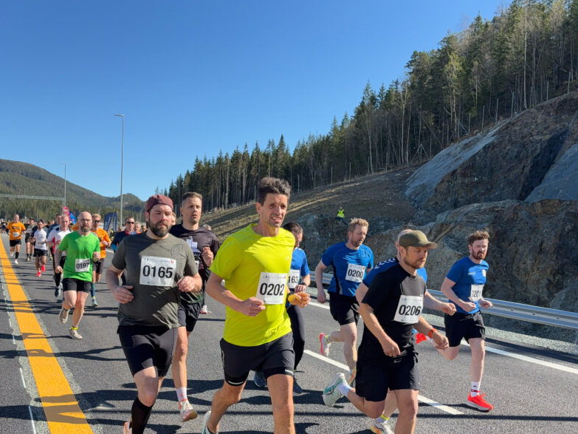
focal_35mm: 34
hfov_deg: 53.7
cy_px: 263
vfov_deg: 41.6
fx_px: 568
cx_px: 241
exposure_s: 1/2075
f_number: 1.6
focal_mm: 5.96
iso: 50
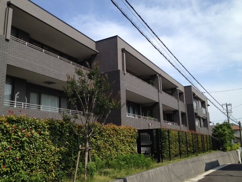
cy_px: 91
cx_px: 121
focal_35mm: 35
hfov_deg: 52.6
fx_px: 245
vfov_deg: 40.7
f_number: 2.4
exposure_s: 1/1727
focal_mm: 4.28
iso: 50
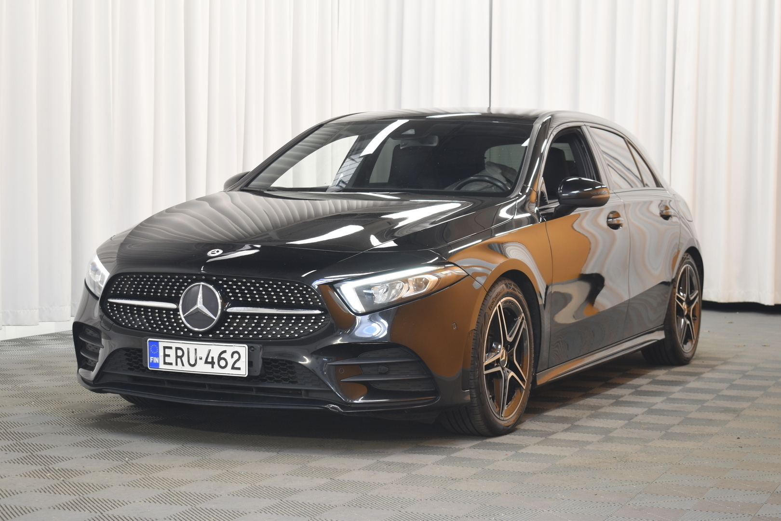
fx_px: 1562
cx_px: 390
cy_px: 260
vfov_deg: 18.9
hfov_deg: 28.1
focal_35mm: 72
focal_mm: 48
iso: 200
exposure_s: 1/3
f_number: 5.3
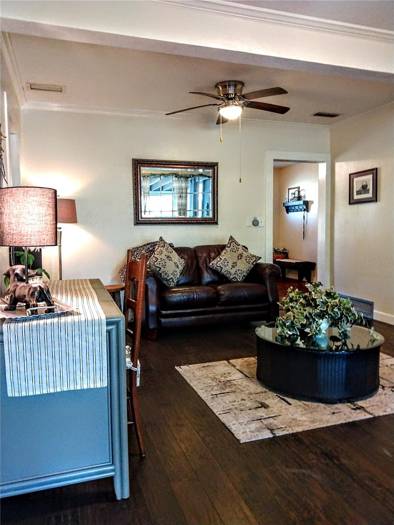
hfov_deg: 66.0
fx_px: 304
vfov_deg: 81.7
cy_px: 262
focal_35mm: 20
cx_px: 197
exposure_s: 1/30
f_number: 2
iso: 591
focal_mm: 3.54
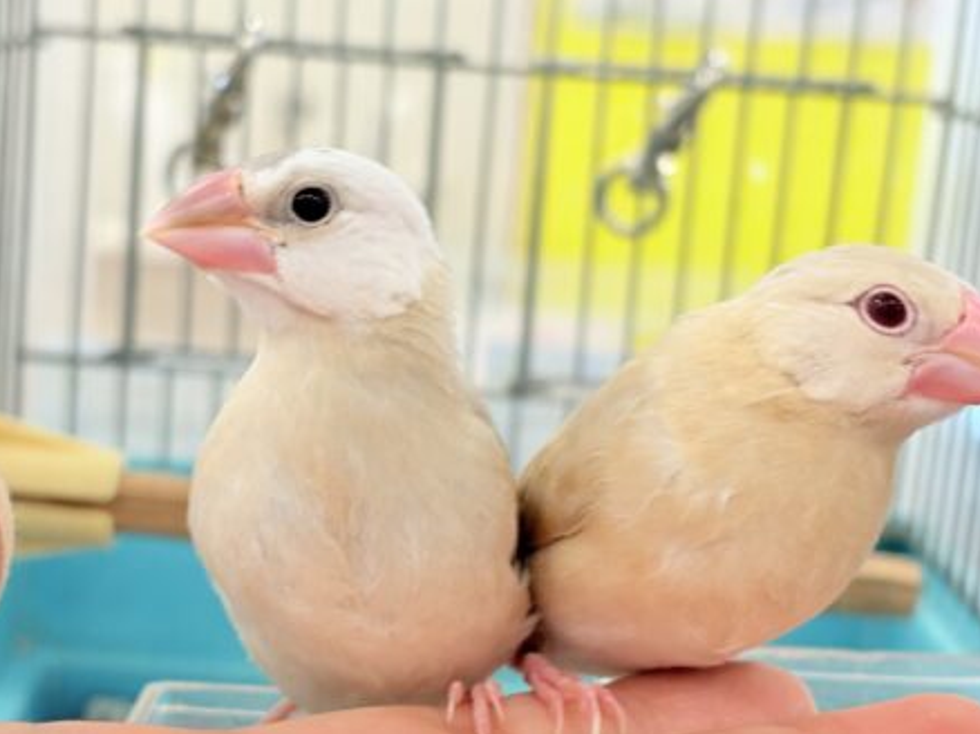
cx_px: 492
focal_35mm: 76
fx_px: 2150
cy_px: 497
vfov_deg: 19.3
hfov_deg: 25.7
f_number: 1.6
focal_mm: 5.96
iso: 50
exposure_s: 1/50
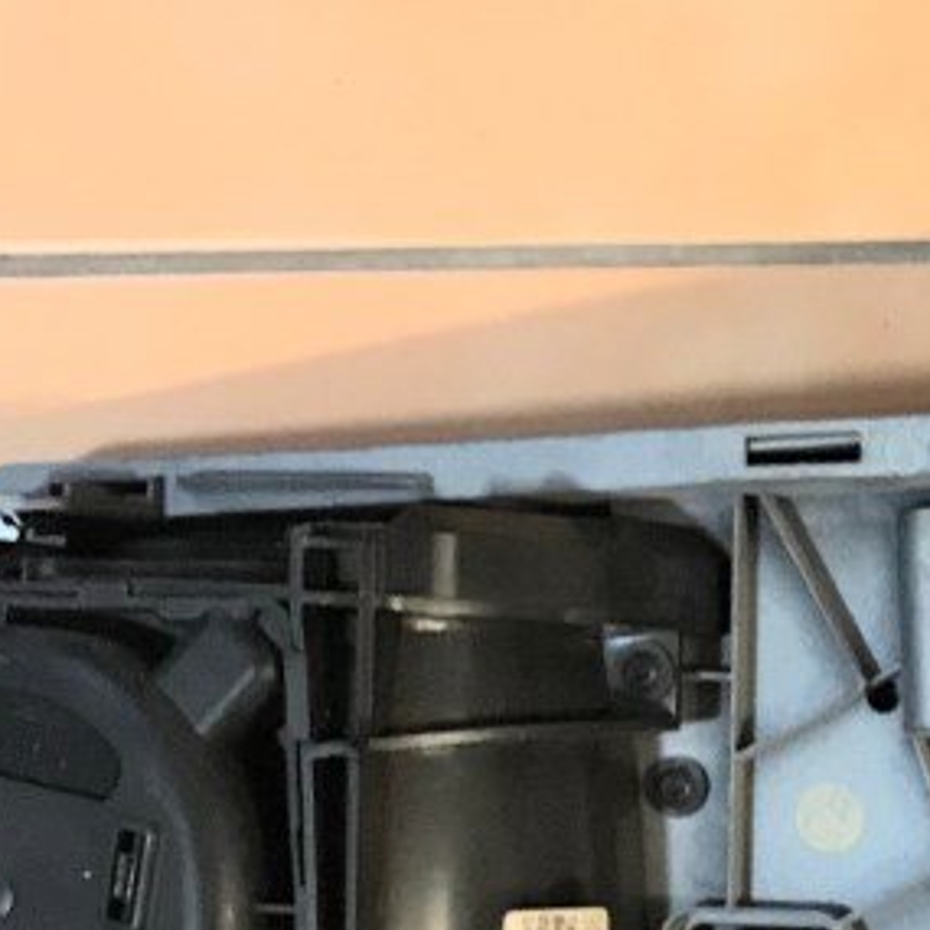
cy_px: 1090
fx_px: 2705
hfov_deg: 18.3
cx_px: 1165
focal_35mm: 89
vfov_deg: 18.6
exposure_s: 1/10
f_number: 1.8
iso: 100
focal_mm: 3.99
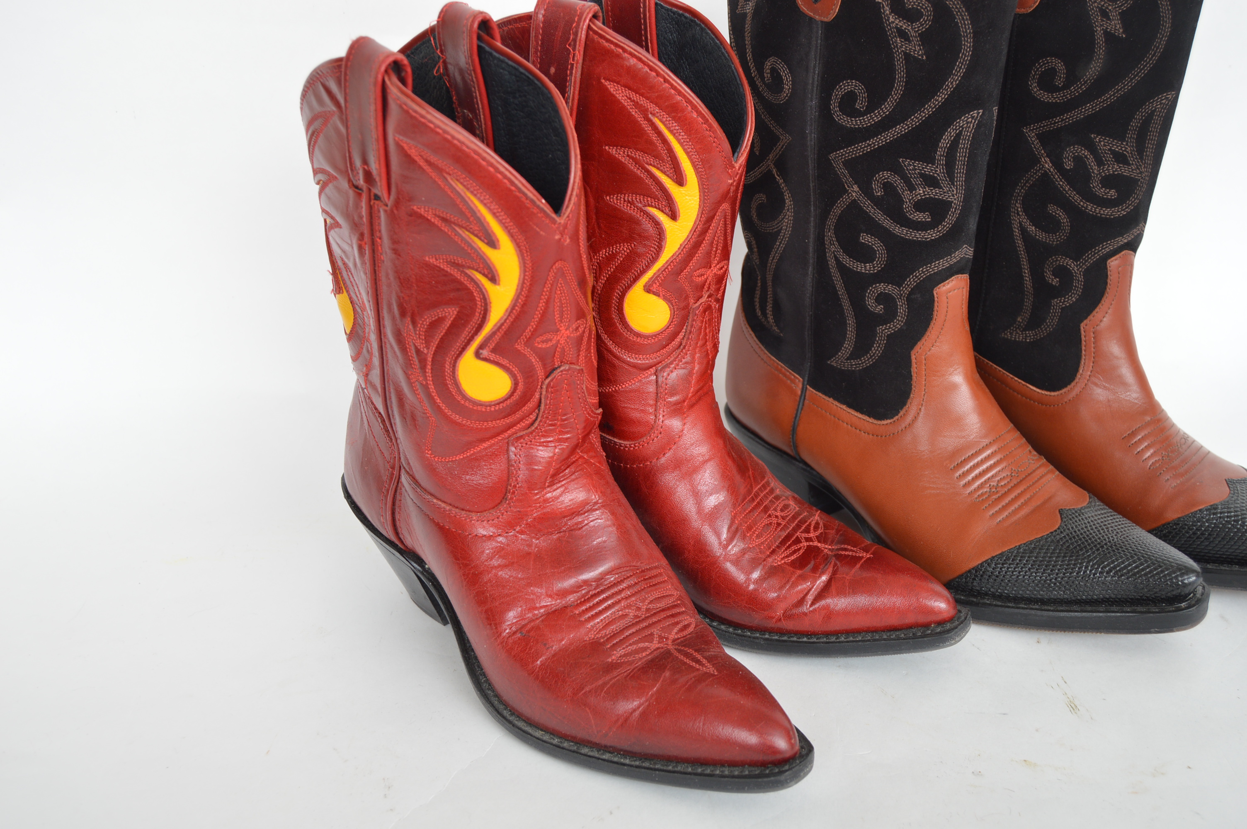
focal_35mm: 39
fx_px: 1350
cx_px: 624
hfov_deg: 49.6
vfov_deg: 34.1
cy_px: 414
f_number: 5
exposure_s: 1/160
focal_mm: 26
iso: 200
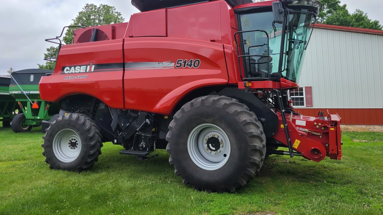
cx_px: 195
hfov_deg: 66.1
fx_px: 294
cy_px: 72
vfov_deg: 39.7
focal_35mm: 29
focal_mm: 5.4
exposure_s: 1/911
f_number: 1.8
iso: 40
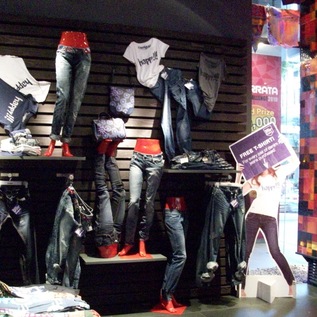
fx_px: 425
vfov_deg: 40.9
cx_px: 153
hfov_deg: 40.9
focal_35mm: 41
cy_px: 162
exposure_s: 1/17.8
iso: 800
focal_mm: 5.7
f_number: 2.8
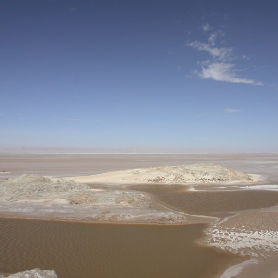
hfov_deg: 37.5
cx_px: 148
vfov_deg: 37.6
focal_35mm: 45
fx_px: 409
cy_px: 139
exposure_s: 1/220
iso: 100
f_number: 6
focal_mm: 7.85
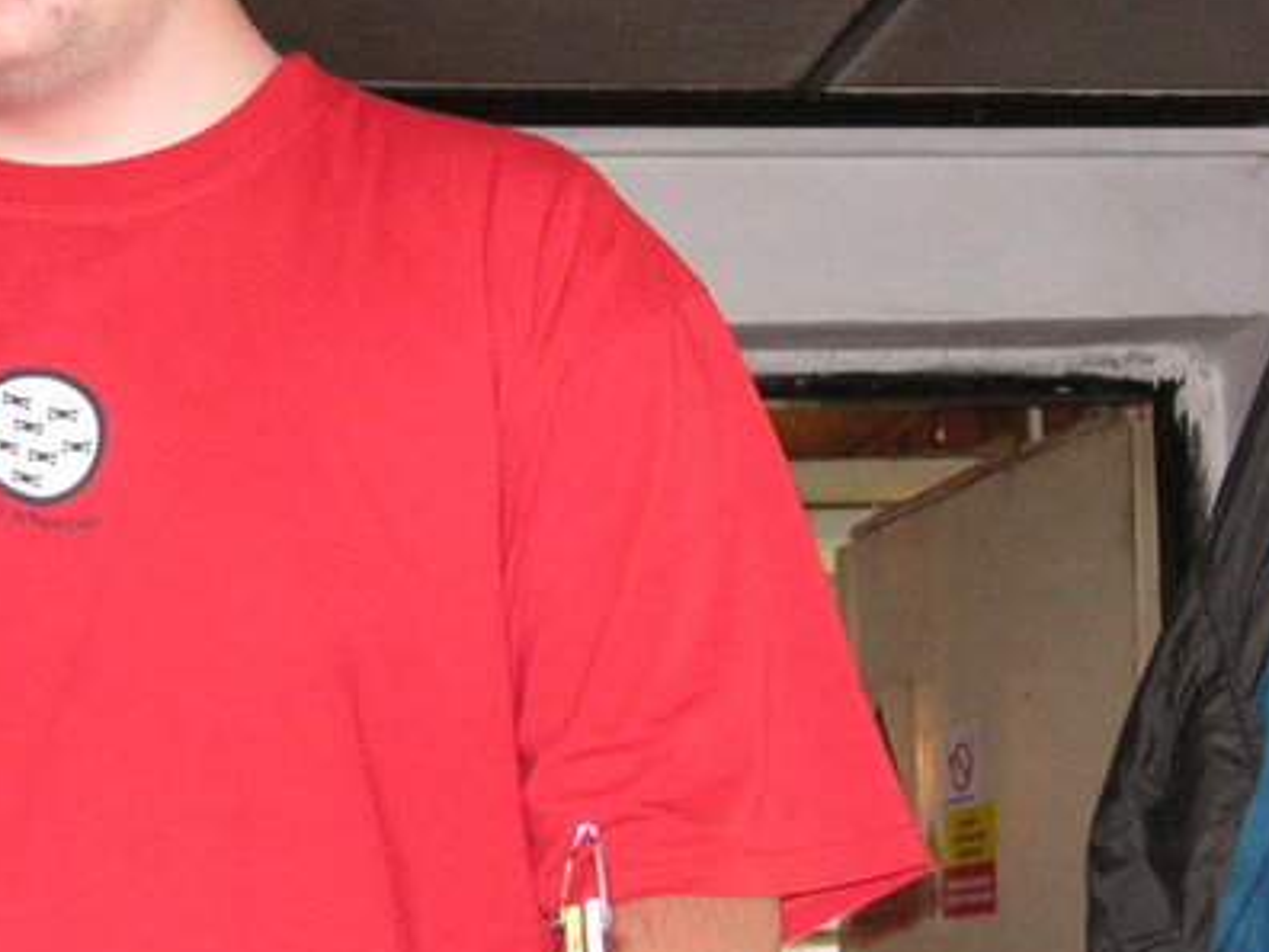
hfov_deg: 19.0
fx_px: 3703
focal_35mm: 101
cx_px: 77
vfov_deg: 14.6
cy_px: 269
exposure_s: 1/45
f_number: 3.4
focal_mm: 8.4
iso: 160
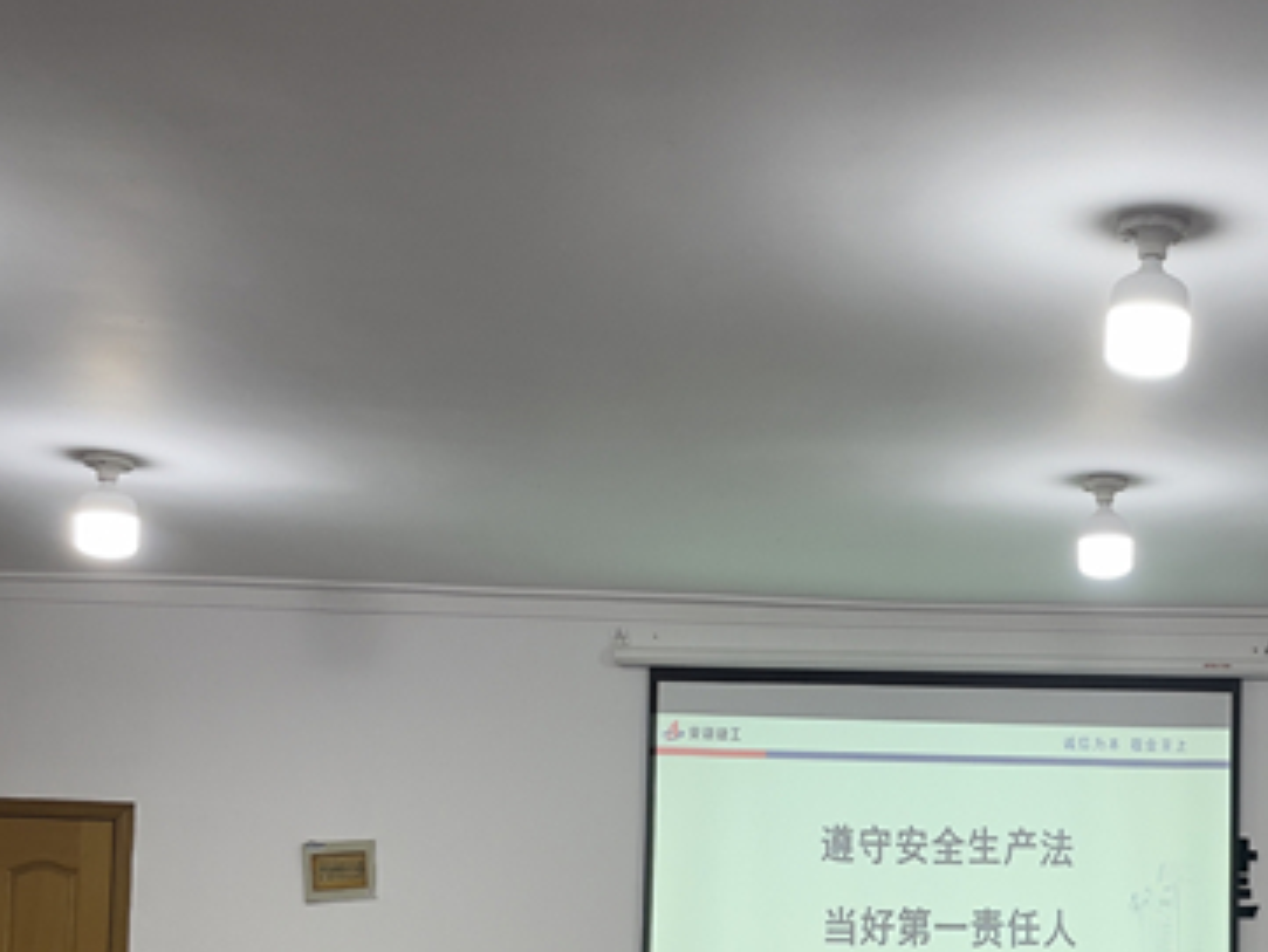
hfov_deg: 34.2
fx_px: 1979
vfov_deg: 26.3
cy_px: 822
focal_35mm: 54
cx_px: 1057
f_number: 1.6
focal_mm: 4.2
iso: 50
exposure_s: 1/85
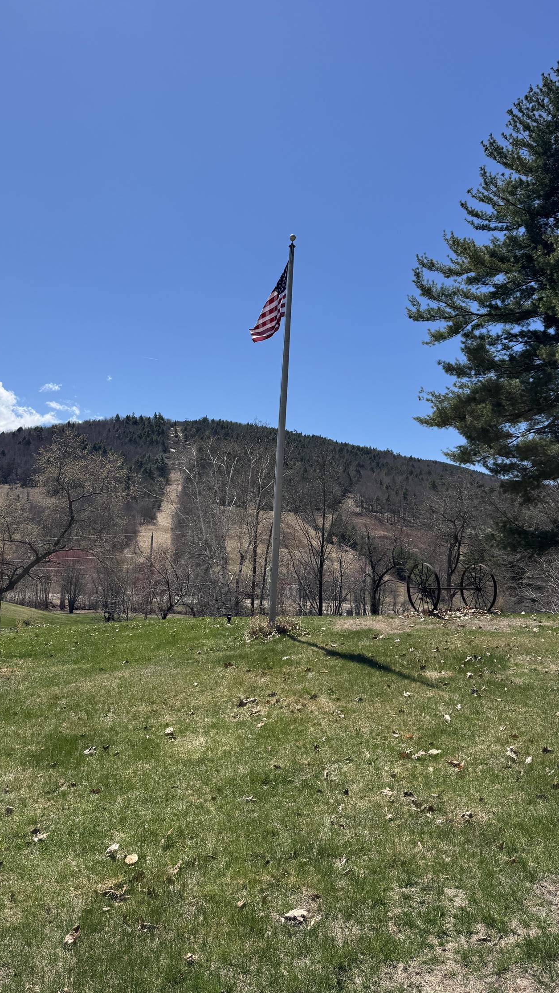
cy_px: 483
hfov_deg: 42.9
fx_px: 711
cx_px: 258
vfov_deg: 69.8
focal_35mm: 27
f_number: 1.78
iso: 80
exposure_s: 1/5348
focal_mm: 6.76
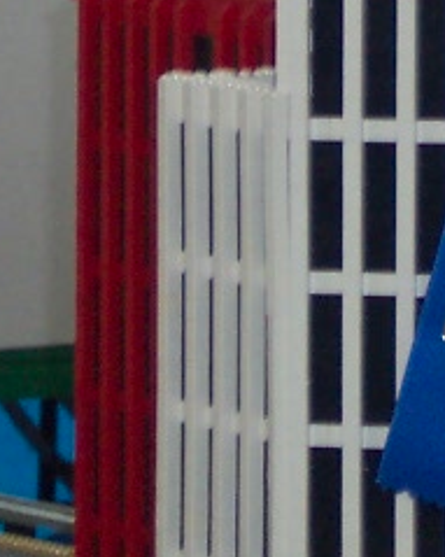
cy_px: -2
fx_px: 7973
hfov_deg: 3.2
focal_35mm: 484
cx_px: 587
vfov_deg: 4.0
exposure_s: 1/90
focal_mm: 24
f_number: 4.8
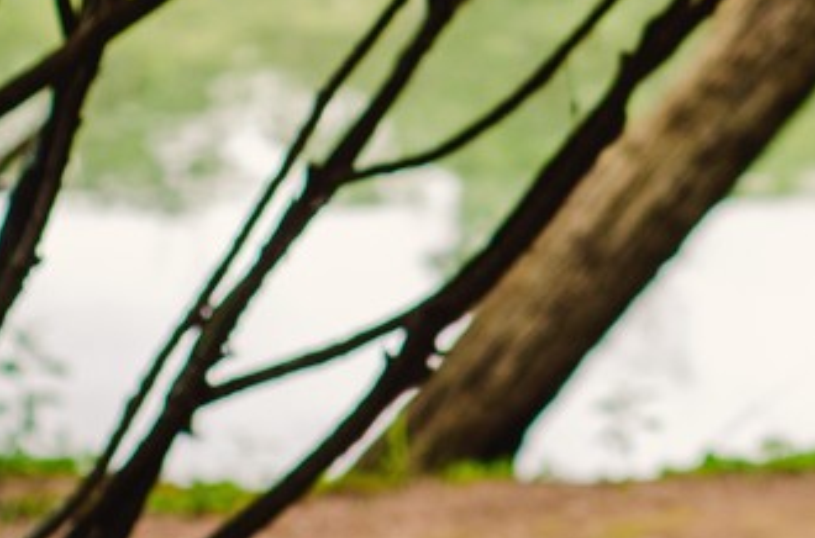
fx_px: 6163
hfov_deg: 7.5
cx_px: 1161
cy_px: -85
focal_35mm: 273
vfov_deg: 5.0
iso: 160
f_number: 2.8
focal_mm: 50
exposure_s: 1/160
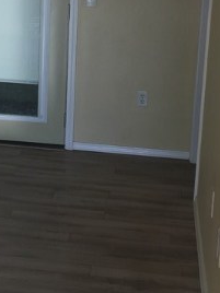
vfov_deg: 23.4
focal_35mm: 83
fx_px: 703
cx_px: 4
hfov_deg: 17.4
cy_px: 93
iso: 32
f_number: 2.2
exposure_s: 1/120
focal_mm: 4.15
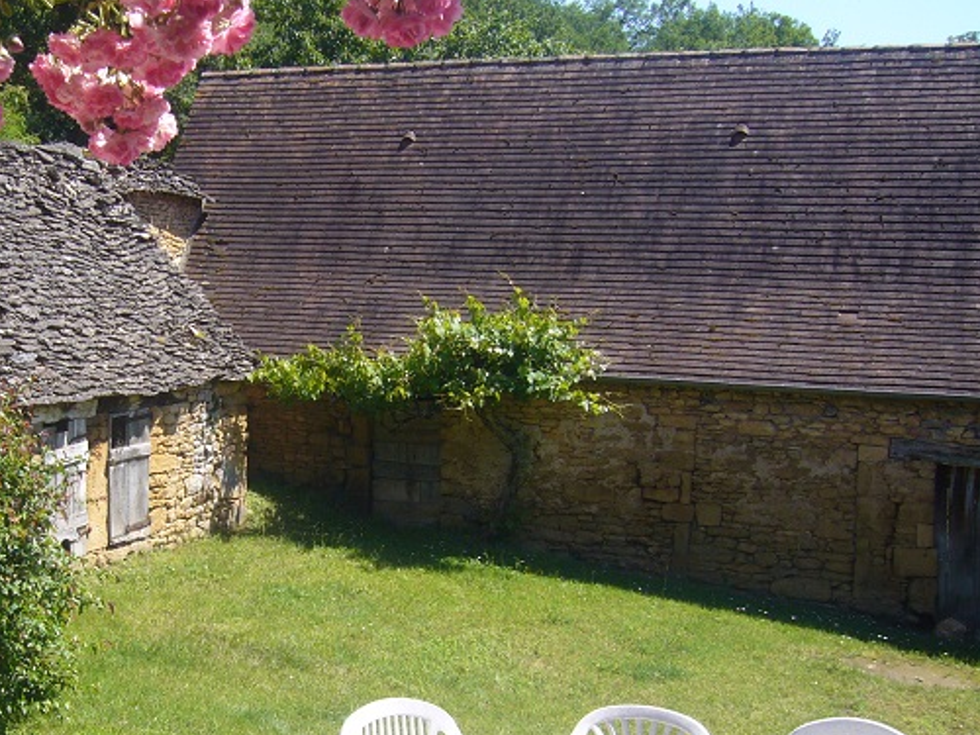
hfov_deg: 33.8
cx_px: 265
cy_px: 431
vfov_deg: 26.1
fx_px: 1585
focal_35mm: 56
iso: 80
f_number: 5.6
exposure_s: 1/200
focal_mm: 5.8
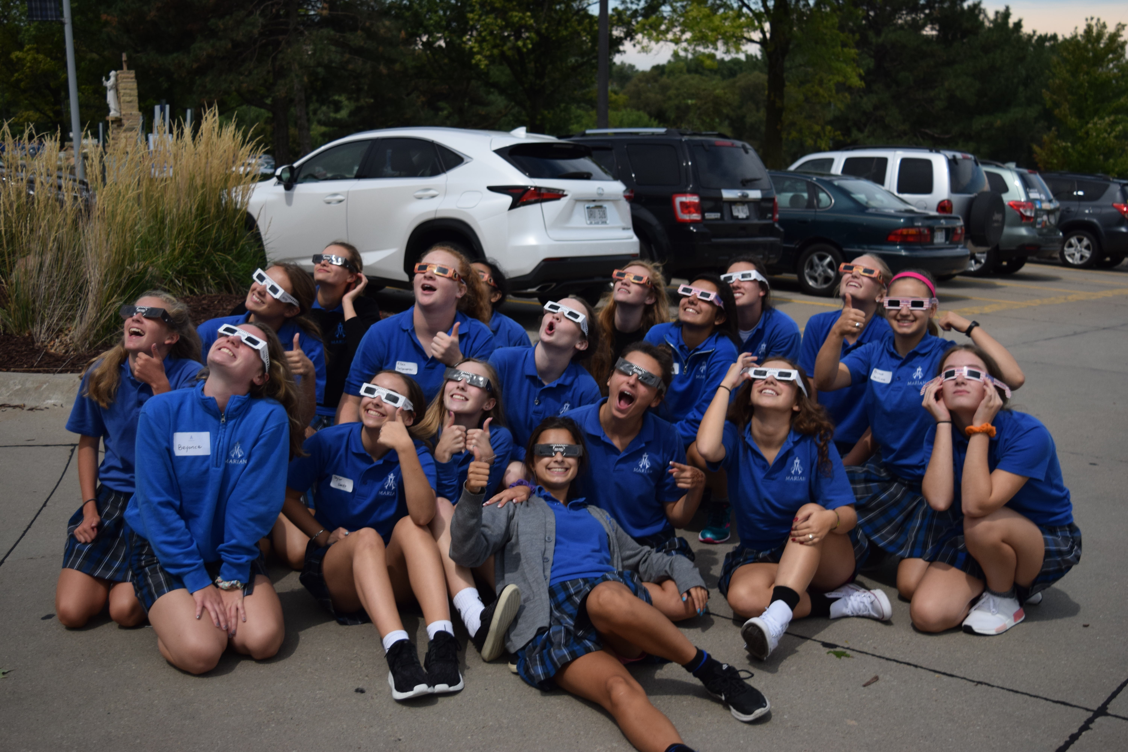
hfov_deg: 46.4
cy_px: 376
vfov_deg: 31.9
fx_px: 1316
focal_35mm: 42
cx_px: 564
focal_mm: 28
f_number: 4.2
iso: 450
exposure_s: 1/60
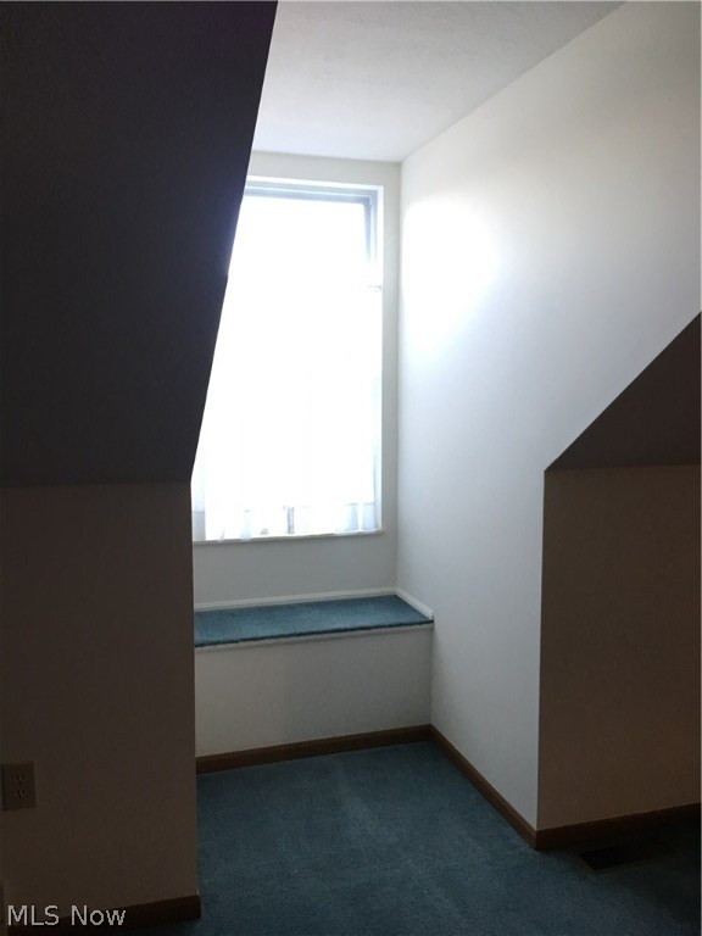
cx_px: 351
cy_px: 468
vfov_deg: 61.7
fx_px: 784
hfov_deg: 48.2
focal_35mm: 29
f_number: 2.2
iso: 80
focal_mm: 4.15
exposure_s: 1/30
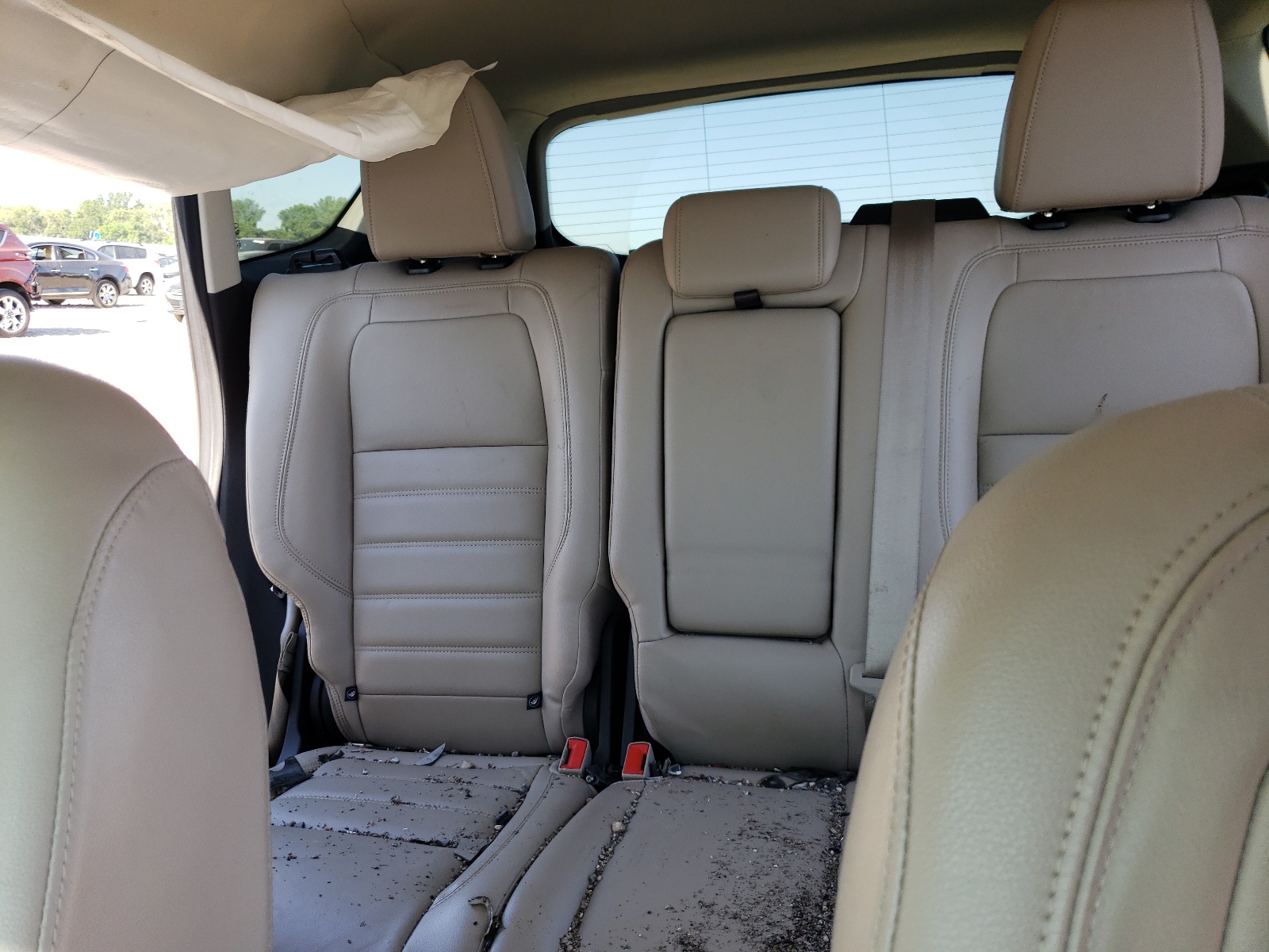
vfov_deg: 53.1
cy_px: 476
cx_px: 634
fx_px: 953
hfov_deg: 67.3
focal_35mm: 26
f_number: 1.5
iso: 50
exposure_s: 1/270
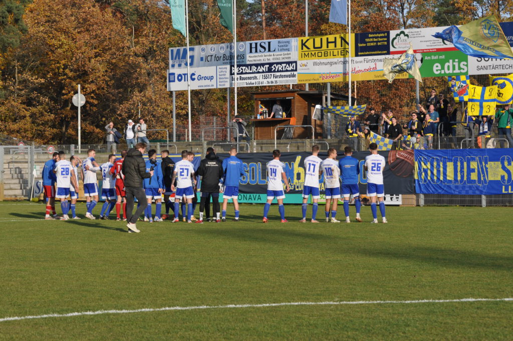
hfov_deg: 18.2
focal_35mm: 112
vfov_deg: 12.1
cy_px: 170
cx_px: 256
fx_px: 1601
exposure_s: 1/640
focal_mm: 75
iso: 200
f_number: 6.3
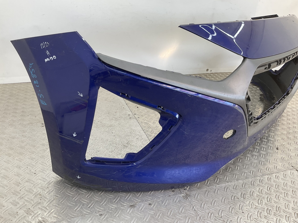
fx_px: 250
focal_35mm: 29
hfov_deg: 61.7
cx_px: 149
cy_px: 112
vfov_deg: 48.2
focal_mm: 3
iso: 25
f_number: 1.8
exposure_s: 1/120
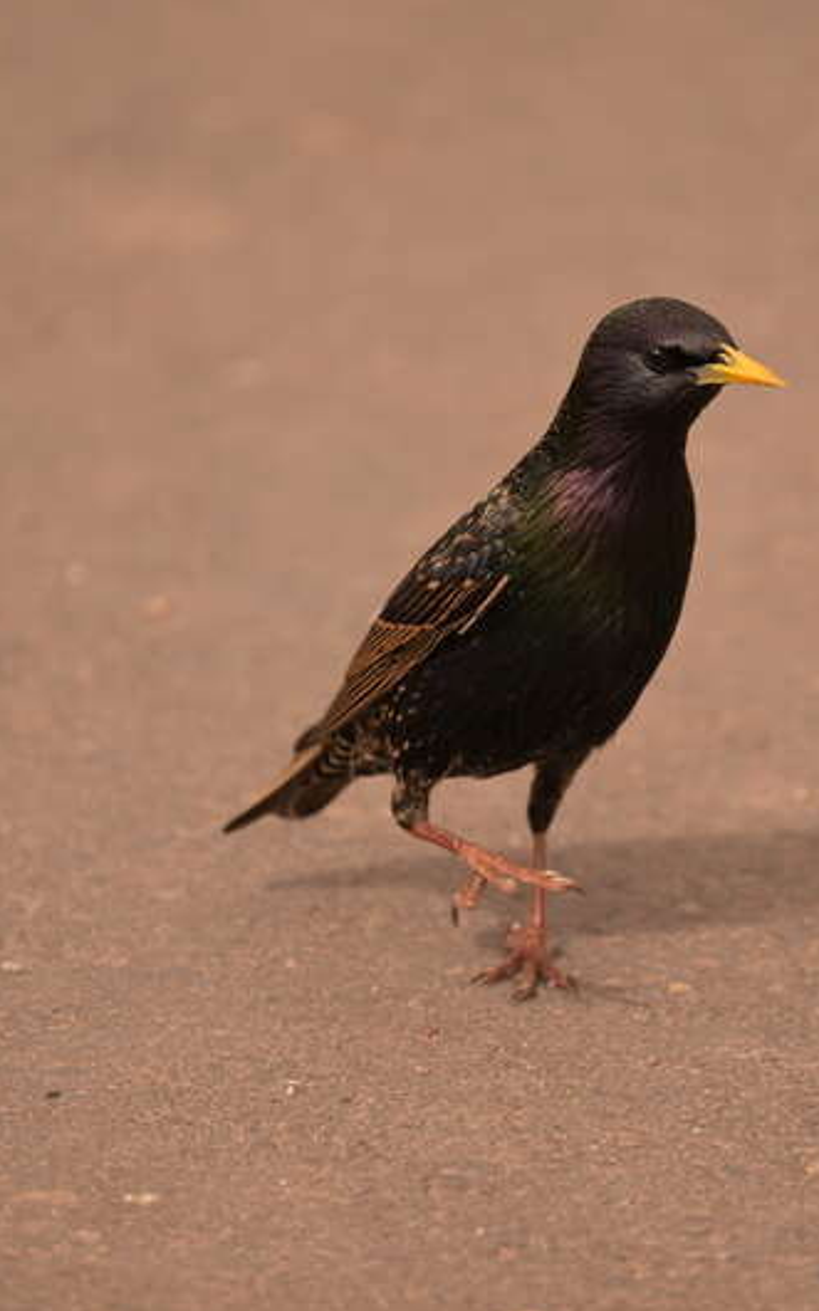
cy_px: 657
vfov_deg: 3.4
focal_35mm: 615
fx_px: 21975
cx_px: 448
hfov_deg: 2.1
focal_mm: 400
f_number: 5.6
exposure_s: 1/1250
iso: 250
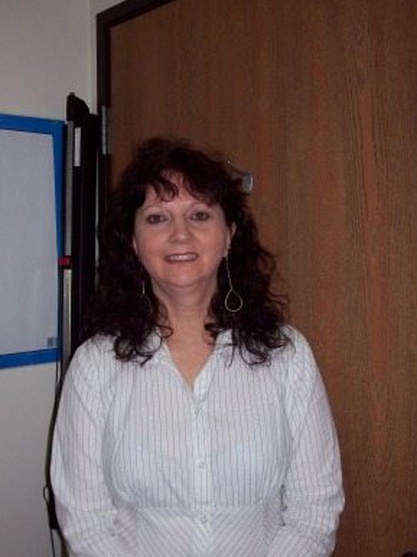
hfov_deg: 34.3
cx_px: 194
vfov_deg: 44.8
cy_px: 280
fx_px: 675
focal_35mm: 42
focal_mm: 6
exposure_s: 1/64
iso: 80
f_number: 2.7
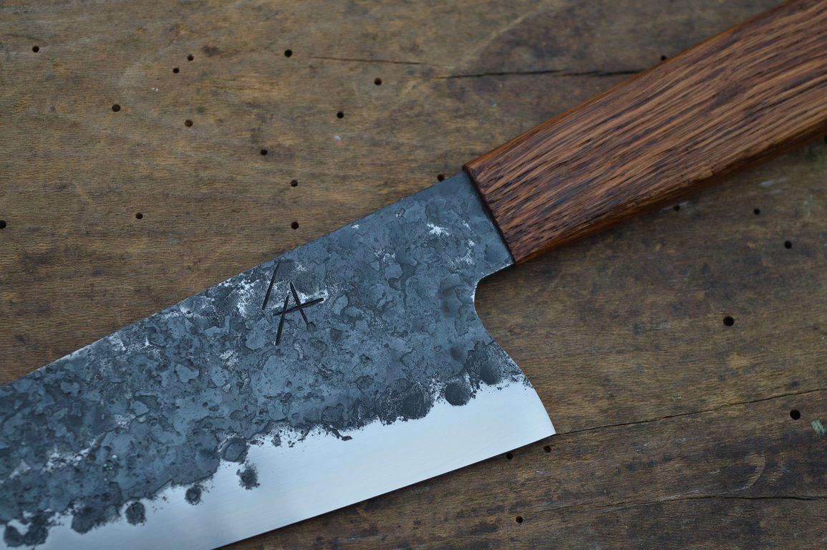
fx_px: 1894
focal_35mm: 82
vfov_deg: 16.5
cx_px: 414
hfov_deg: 24.6
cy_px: 275
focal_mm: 55
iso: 200
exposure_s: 1/125
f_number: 5.6
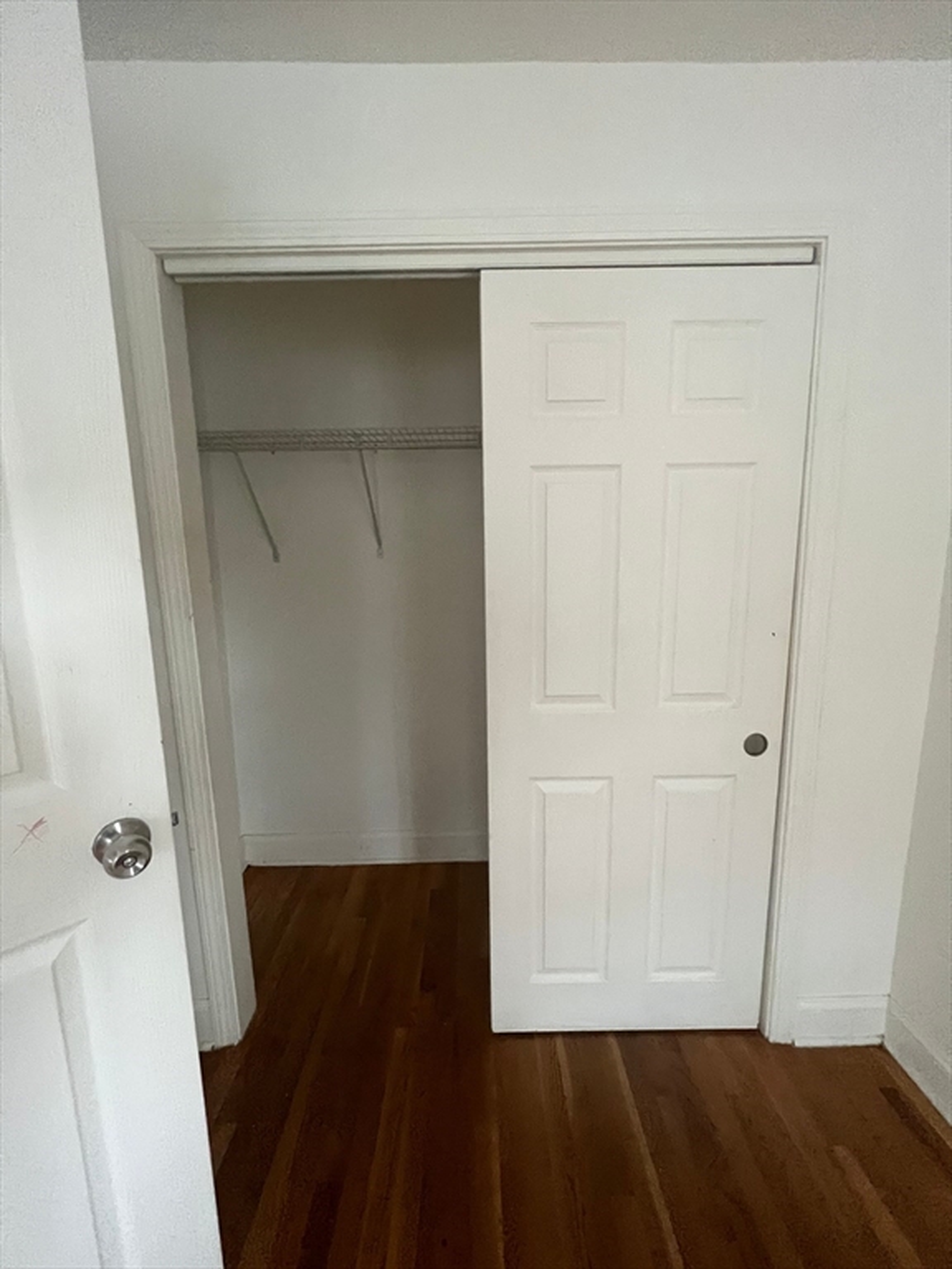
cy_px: 634
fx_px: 477
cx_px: 476
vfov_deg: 106.2
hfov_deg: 89.9
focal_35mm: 13
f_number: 1.8
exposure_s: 1/60
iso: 500
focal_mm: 1.57
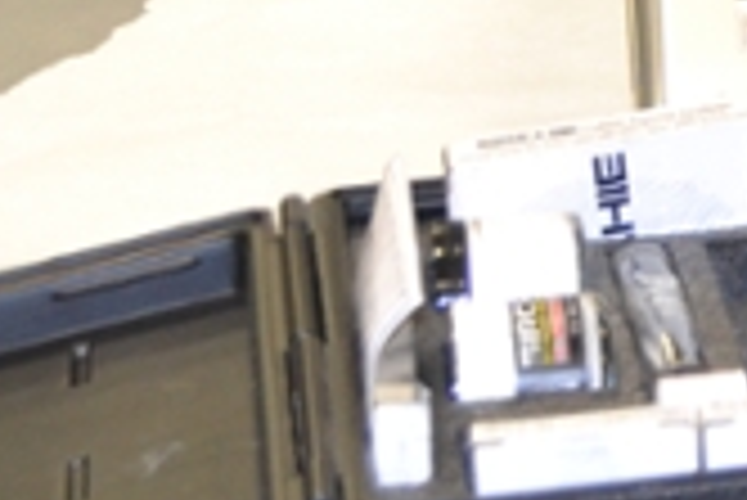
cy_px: -660
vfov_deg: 5.8
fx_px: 4797
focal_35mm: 231
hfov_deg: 8.3
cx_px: 1660
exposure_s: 1/60
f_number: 4.8
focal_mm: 32
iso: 1400
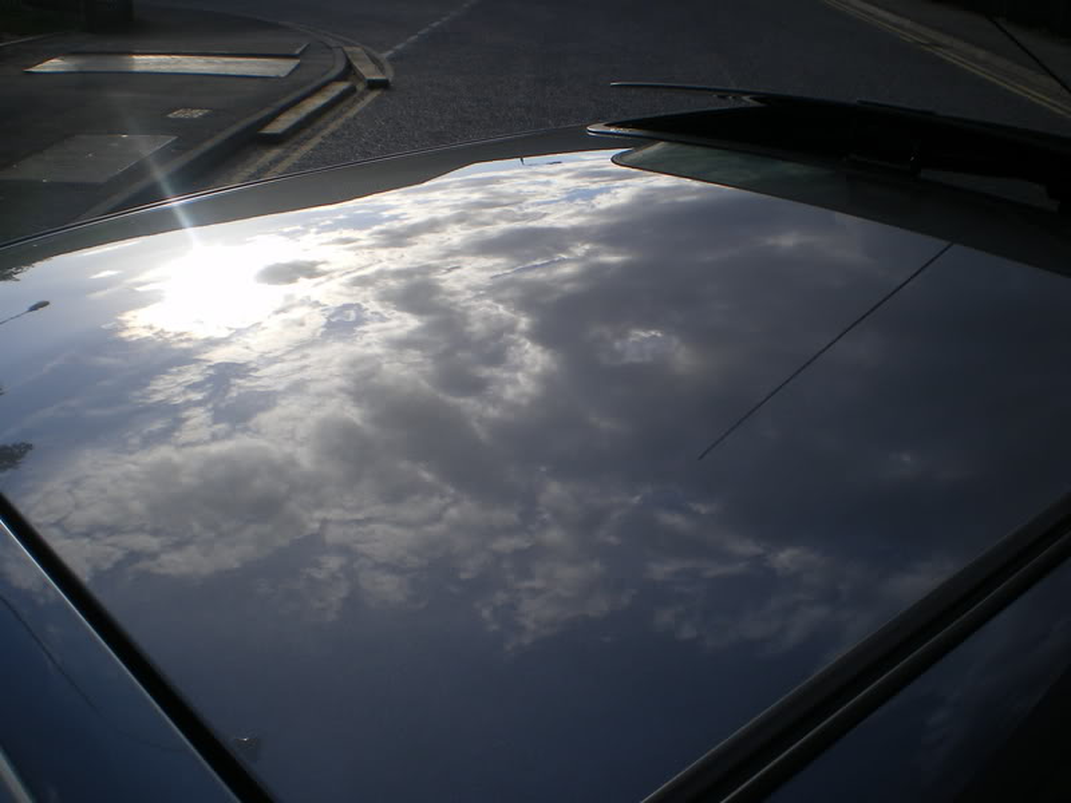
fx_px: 1176
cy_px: 402
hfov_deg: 49.0
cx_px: 536
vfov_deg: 37.7
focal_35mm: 38
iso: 64
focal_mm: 6.3
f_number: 4.6
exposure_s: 1/320
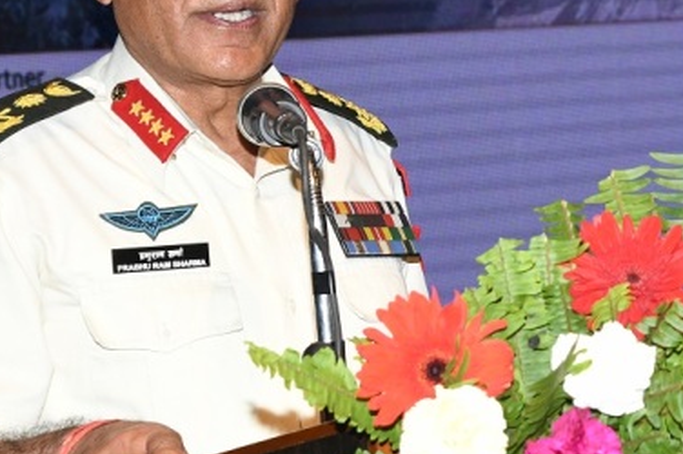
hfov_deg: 10.5
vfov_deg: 7.1
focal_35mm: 192
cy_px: -35
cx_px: 847
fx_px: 3639
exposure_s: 1/125
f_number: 8
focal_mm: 55
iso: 1000
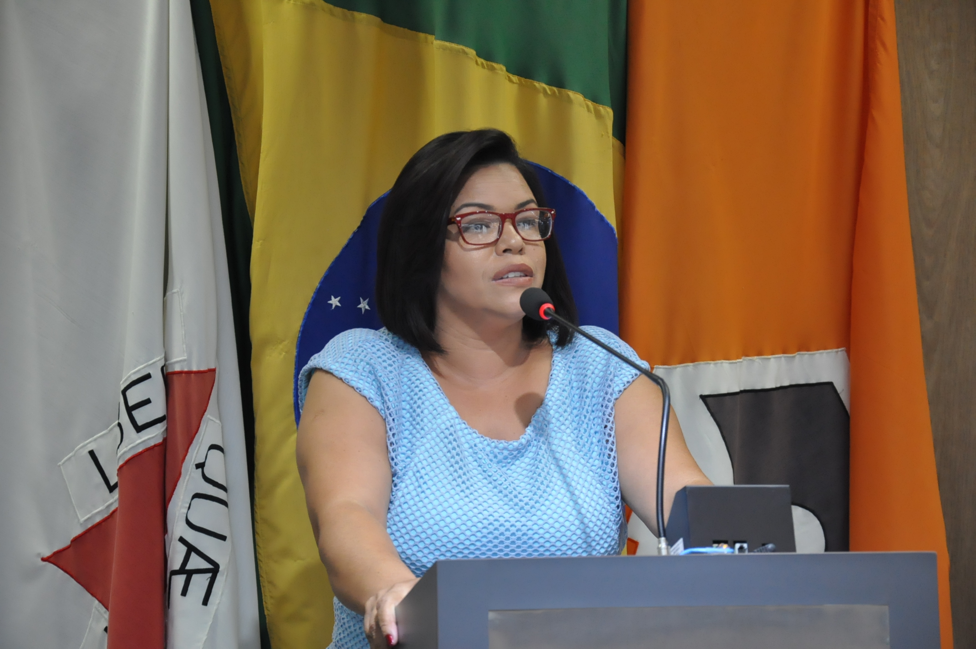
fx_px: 3249
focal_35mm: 120
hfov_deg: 17.1
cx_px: 488
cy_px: 324
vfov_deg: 11.4
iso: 2000
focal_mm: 80
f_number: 5.3
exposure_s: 1/100
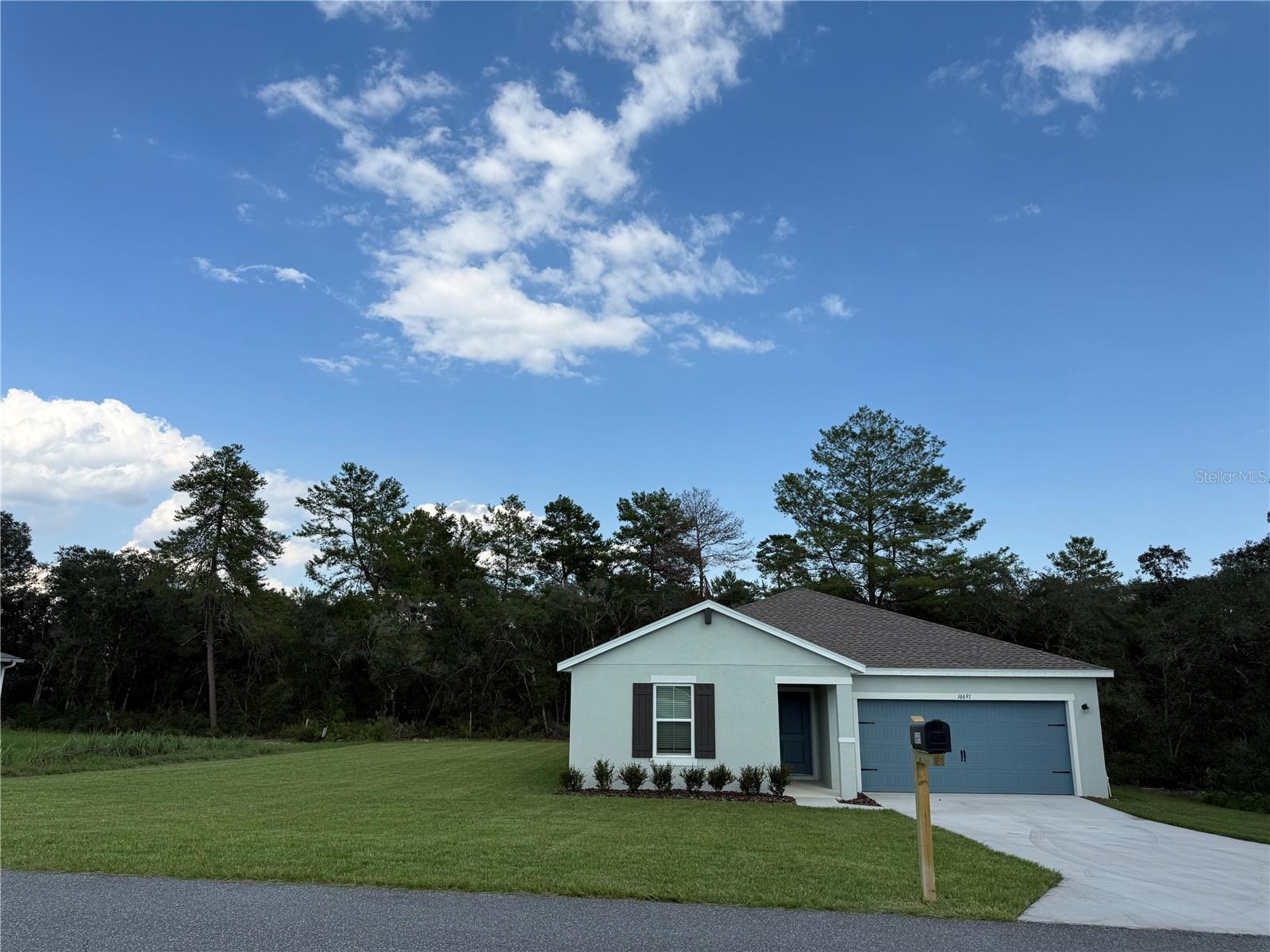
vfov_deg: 56.8
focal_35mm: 24
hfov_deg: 71.6
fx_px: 881
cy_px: 476
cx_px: 635
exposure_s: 1/4405
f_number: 1.78
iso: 80
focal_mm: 6.76
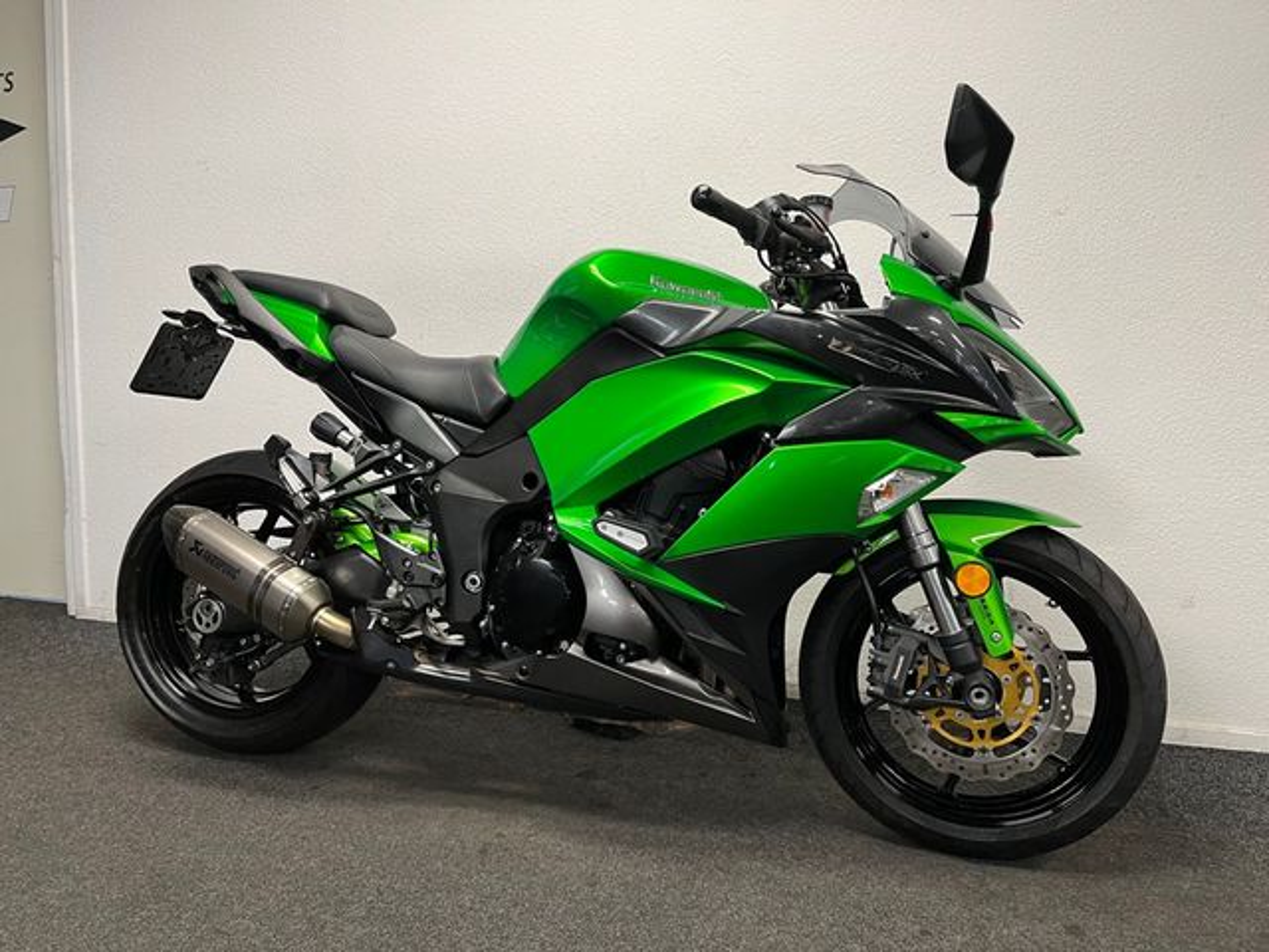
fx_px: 953
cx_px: 634
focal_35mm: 26
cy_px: 476
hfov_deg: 67.3
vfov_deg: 53.1
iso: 80
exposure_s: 1/50
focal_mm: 5.1
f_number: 1.6
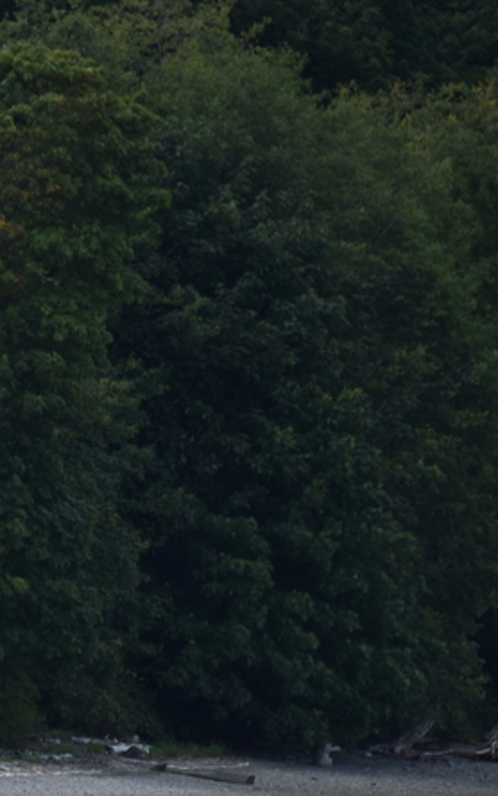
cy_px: 662
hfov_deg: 1.8
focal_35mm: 733
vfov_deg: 2.9
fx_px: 15923
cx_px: -425
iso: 100
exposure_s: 1/500
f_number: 7.1
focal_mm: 250
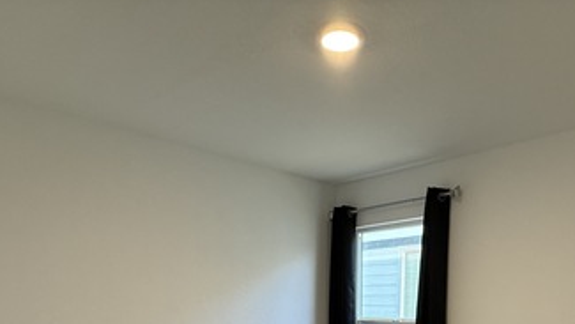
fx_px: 458
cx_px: 347
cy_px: 423
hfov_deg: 63.7
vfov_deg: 30.5
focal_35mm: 30
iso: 320
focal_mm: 2.22
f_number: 2.2
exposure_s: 1/120
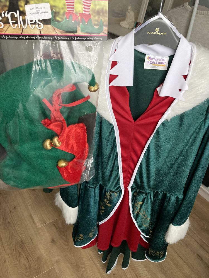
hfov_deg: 49.7
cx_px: 104
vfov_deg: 63.4
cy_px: 139
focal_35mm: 28
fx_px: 225
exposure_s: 1/48
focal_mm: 3.99
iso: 320
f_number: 1.8
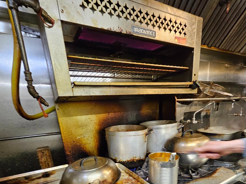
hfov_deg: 87.7
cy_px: 149
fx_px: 128
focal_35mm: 18
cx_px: 126
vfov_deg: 64.7
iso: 400
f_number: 2.2
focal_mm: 1.7
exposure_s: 1/40
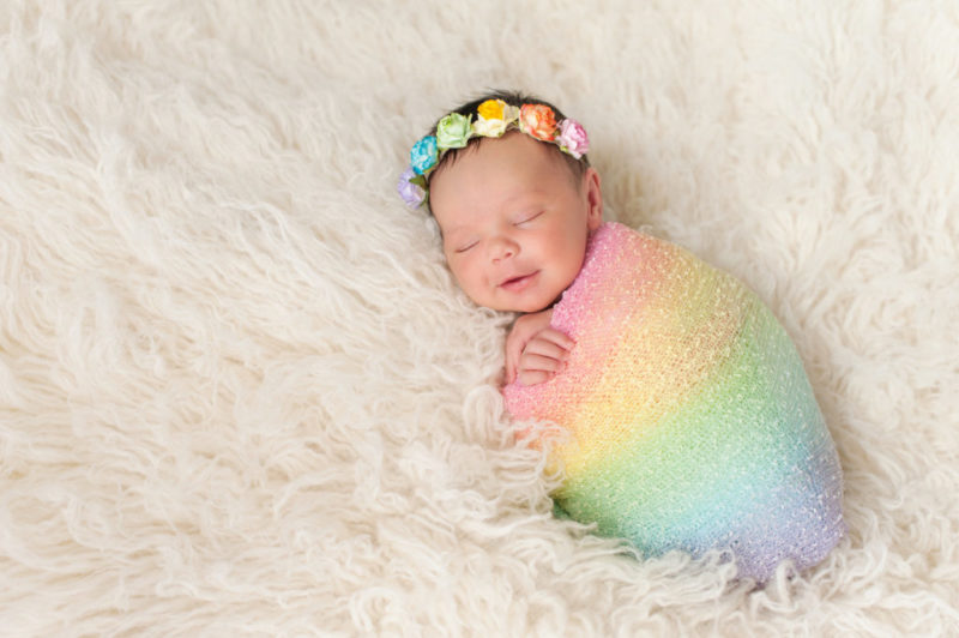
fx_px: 1331
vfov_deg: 26.9
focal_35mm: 50
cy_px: 319
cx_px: 480
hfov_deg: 39.6
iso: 400
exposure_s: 1/200
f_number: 3.5
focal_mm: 50
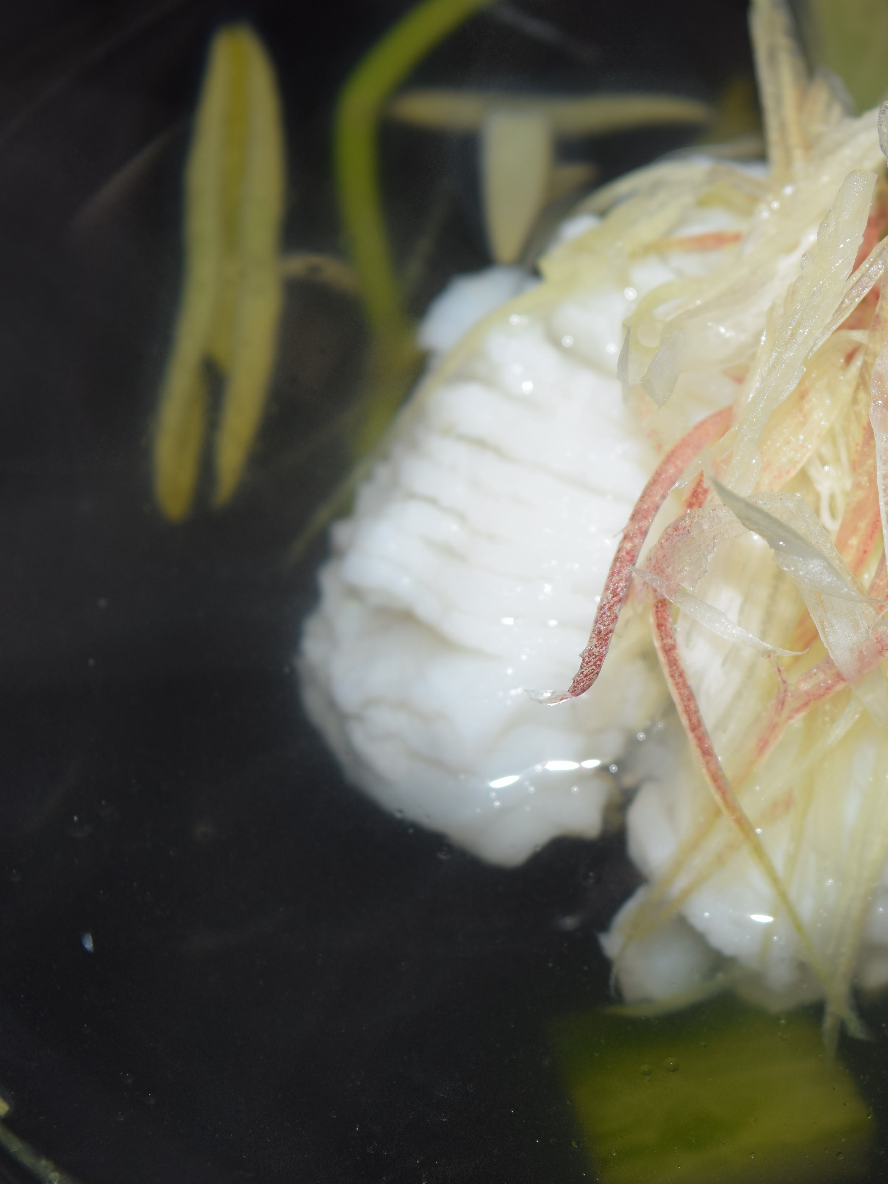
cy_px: 590
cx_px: 797
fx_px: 3625
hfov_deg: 13.8
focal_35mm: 106
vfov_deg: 18.5
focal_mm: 48
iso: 100
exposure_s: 1/60
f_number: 8
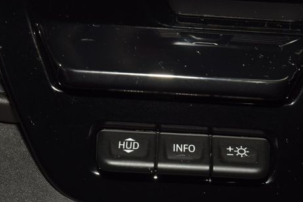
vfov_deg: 13.3
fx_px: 867
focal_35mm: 103
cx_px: 179
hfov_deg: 19.8
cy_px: 132
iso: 100
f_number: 8
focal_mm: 50
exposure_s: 1/60
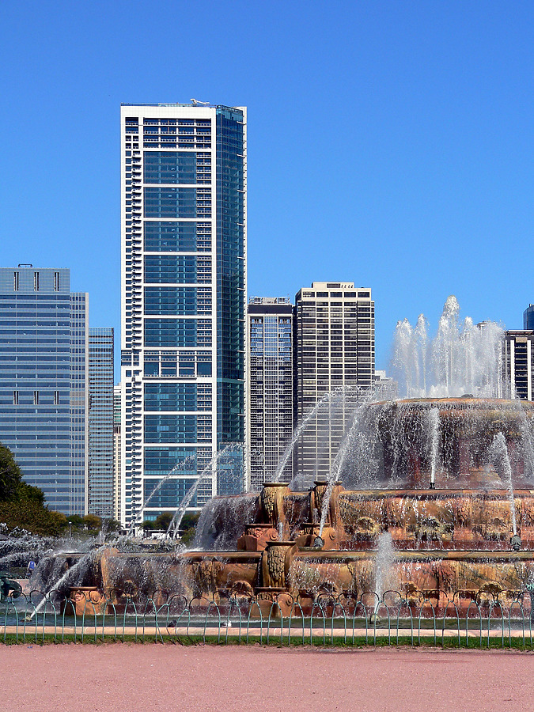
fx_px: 2242
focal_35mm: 109
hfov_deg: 13.6
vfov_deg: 18.0
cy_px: 356
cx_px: 267
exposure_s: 1/800
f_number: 5.2
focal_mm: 18.2
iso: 80
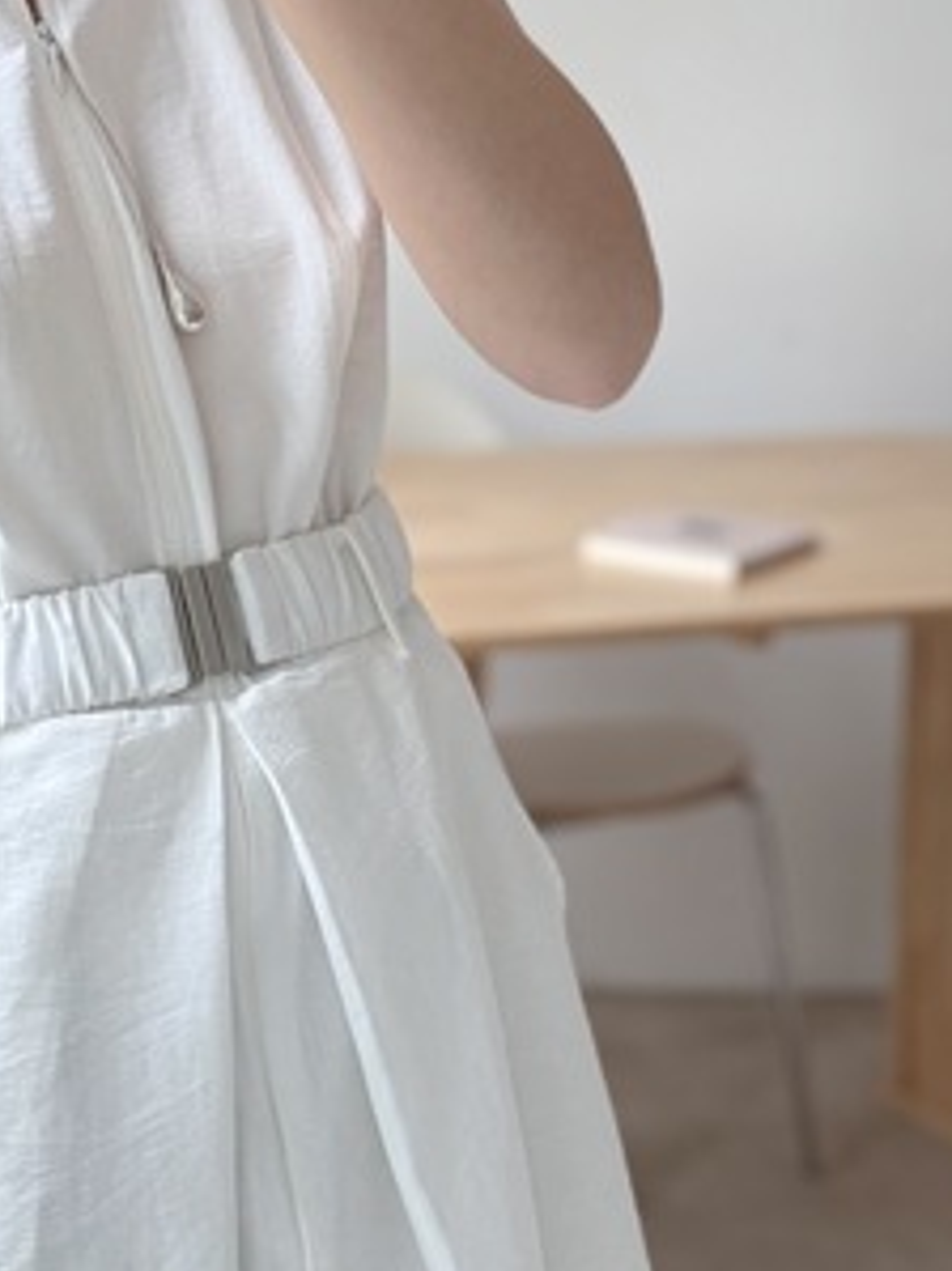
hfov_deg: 16.8
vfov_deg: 21.9
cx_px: 153
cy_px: 77
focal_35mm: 87
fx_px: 3192
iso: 64
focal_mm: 5.96
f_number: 1.6
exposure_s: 1/120
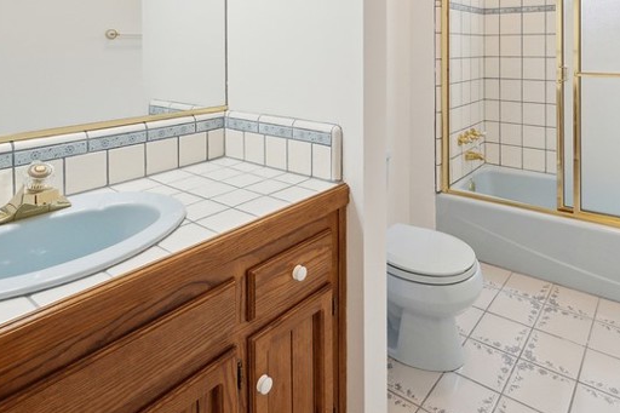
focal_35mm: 24
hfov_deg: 72.9
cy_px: 55
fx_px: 413
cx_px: 375
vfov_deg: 48.5
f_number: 9
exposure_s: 1/50
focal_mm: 12
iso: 1250
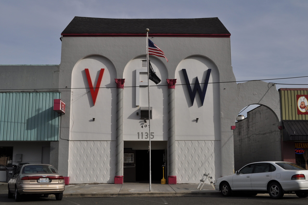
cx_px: 154
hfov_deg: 46.5
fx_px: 359
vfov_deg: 31.8
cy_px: 102
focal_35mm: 42
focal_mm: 28
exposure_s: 1/500
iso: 200
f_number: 11
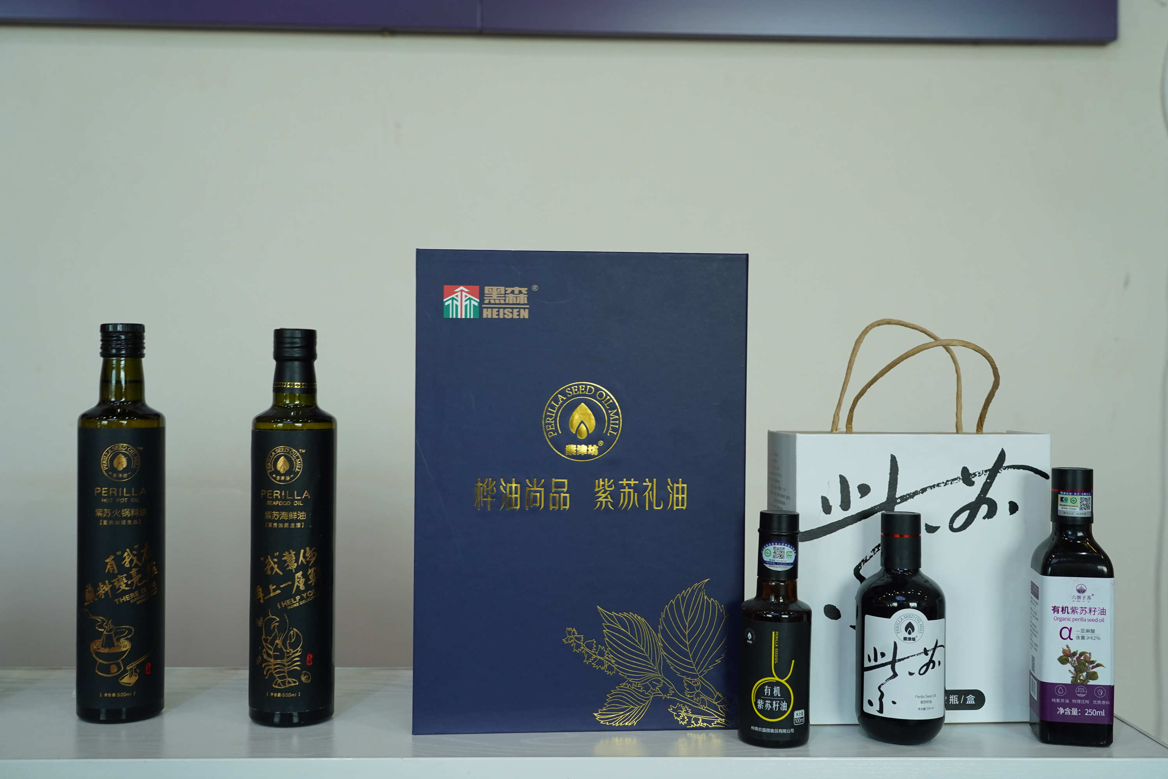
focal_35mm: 39
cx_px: 584
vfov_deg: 34.2
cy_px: 390
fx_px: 1265
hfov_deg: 49.6
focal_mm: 39
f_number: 7.1
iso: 1000
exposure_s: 1/40
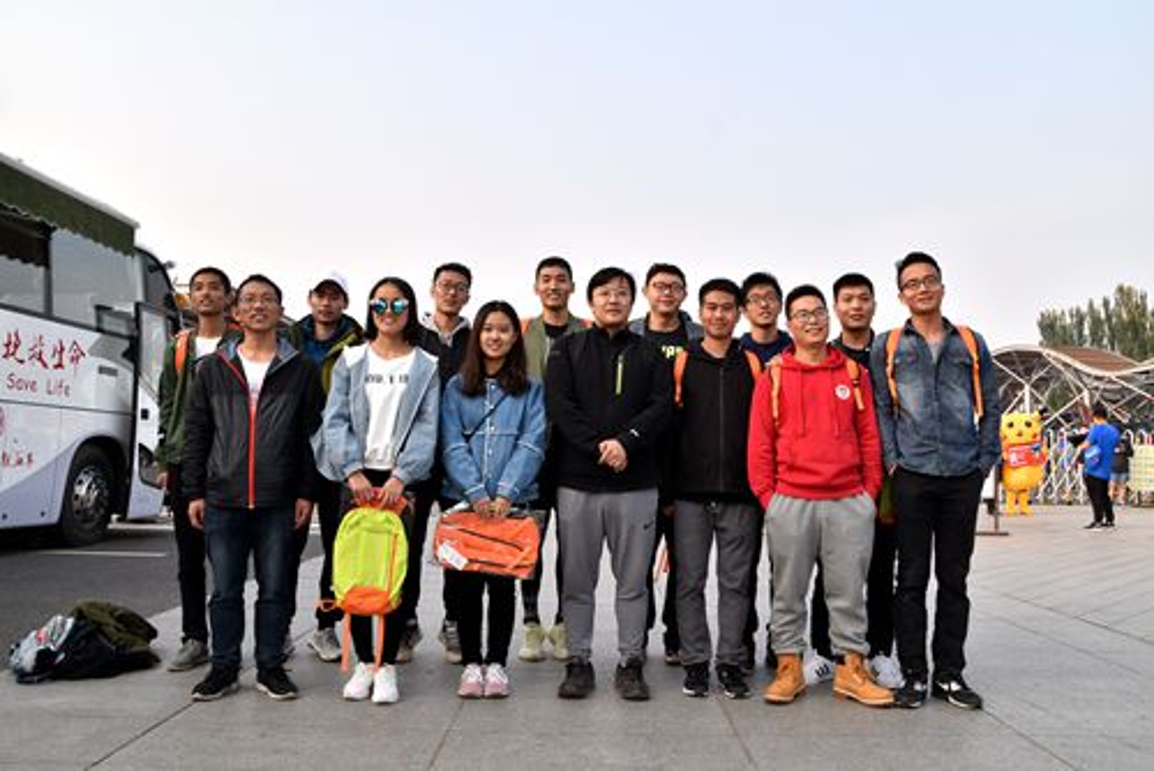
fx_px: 962
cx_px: 577
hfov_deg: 61.9
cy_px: 386
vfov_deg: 43.7
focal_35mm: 30
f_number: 10
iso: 100
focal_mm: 20
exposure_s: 1/80
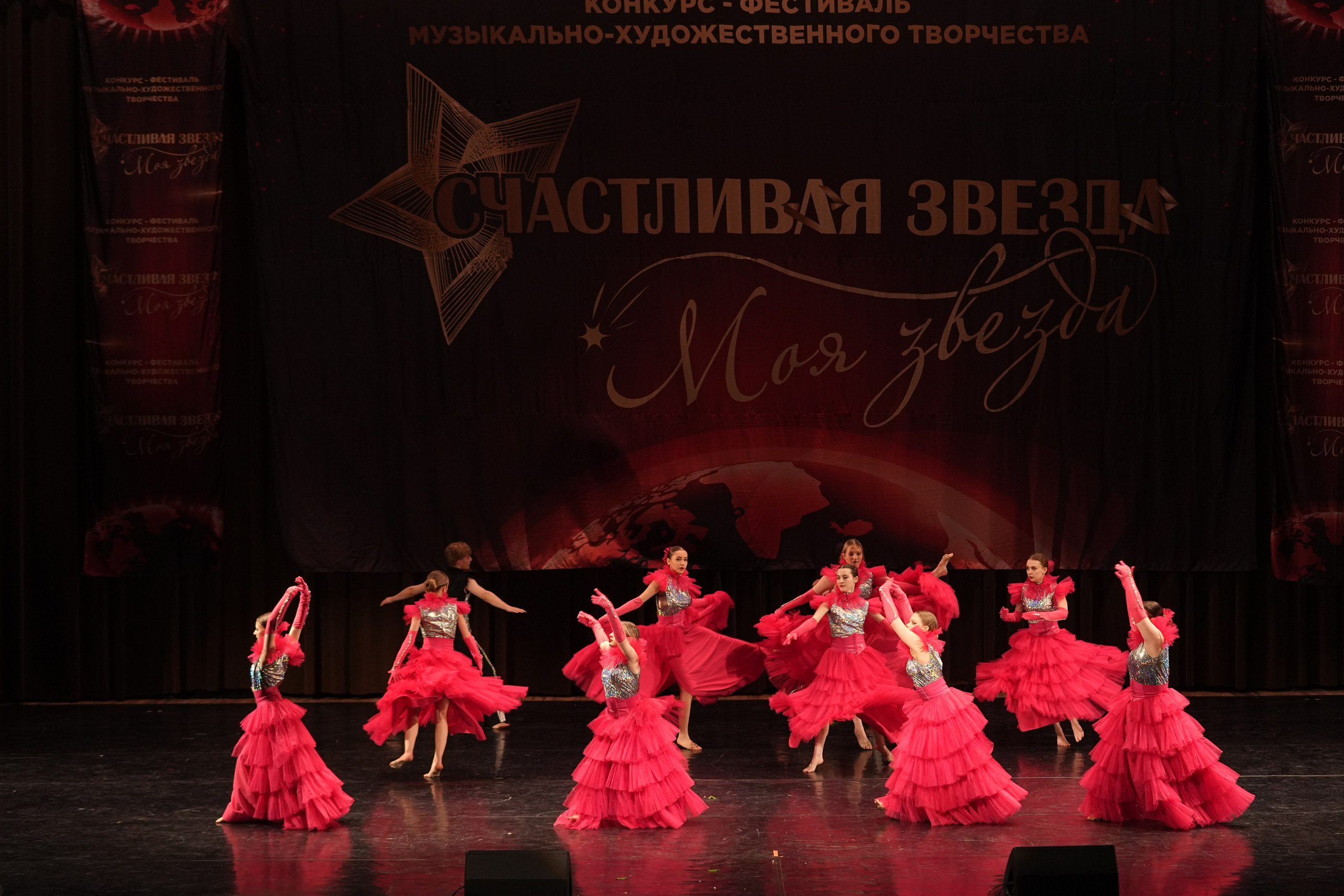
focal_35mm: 86
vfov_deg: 15.9
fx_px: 3211
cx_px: 672
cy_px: 448
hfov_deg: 23.6
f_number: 2.8
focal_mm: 86
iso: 2000
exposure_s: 1/400
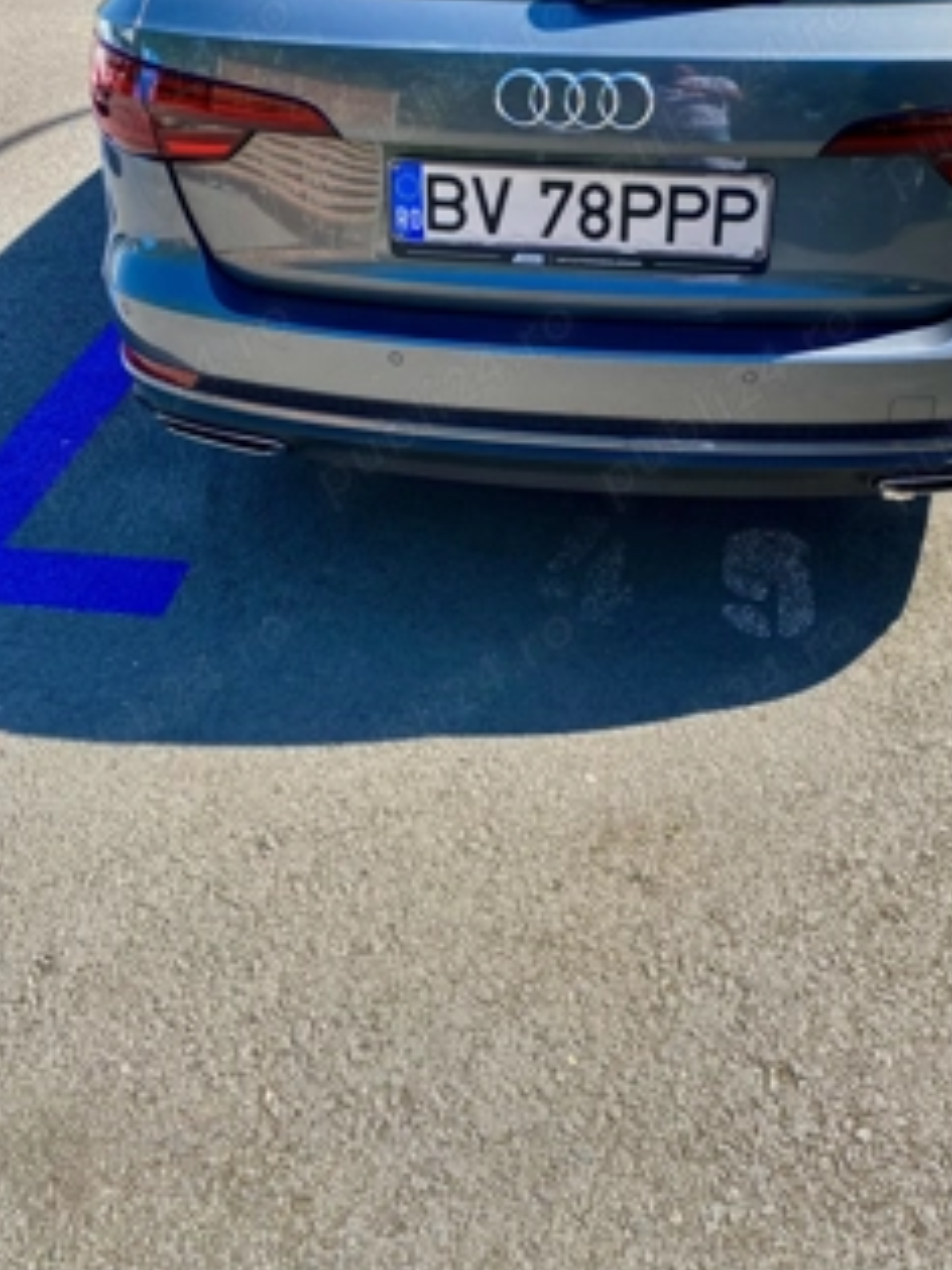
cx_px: 585
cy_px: 468
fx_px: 1211
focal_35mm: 33
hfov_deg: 42.6
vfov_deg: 54.7
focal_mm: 4.25
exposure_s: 1/990
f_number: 1.8
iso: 32
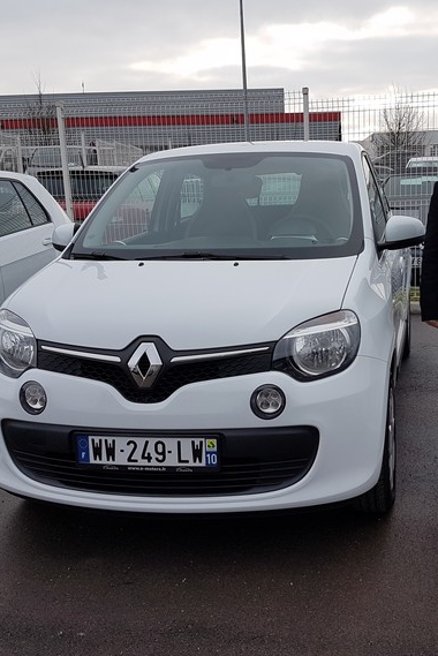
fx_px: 693
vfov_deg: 50.7
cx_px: 292
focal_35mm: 38
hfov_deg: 34.8
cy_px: 327
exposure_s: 1/422
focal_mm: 4.2
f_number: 1.7
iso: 40
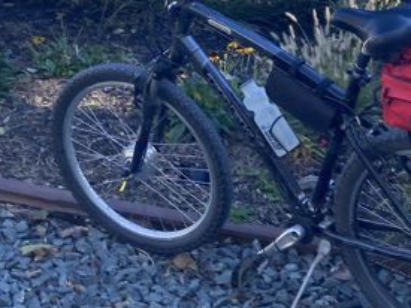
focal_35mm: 91
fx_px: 1080
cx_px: 288
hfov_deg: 21.4
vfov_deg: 15.5
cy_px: -85
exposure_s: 1/296
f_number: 1.8
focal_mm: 3.99
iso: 20
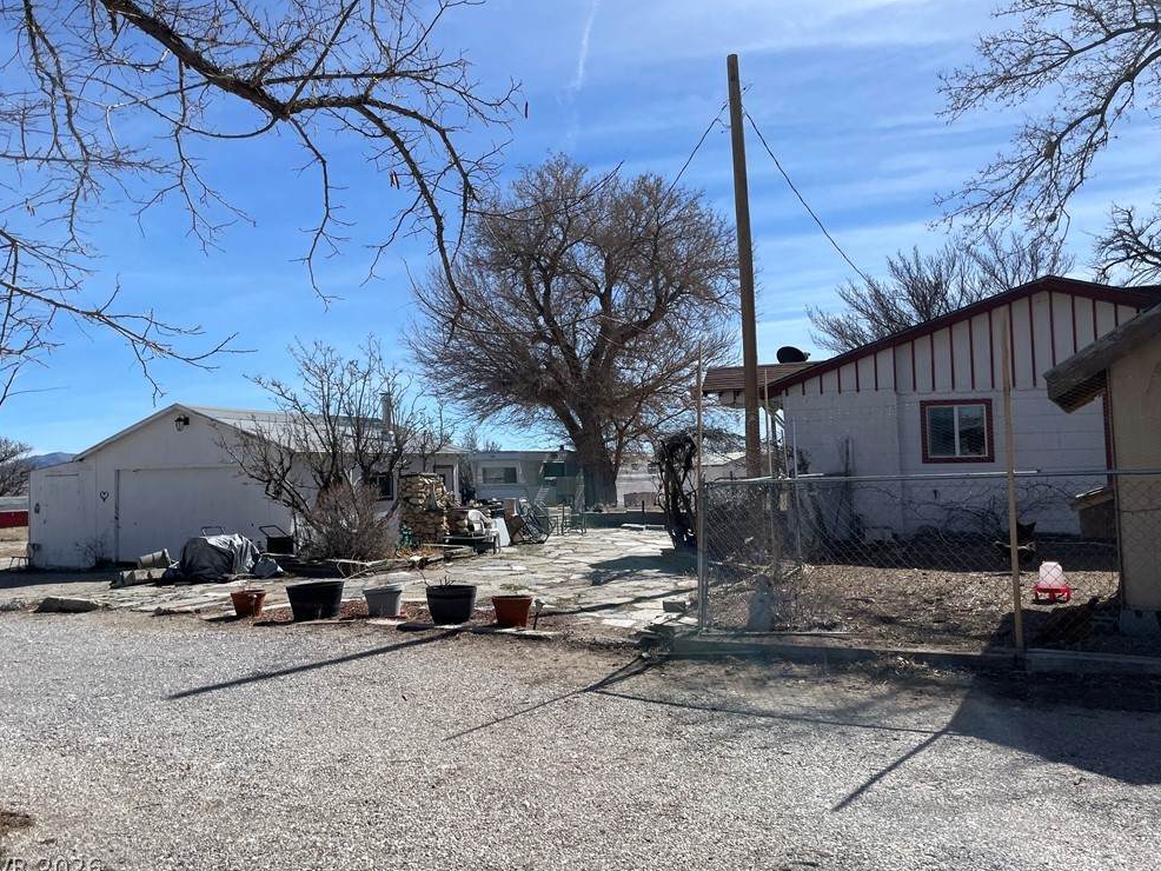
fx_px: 906
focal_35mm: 27
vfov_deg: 51.4
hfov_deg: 65.3
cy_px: 434
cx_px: 576
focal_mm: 4.2
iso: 32
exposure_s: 1/4831
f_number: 1.6
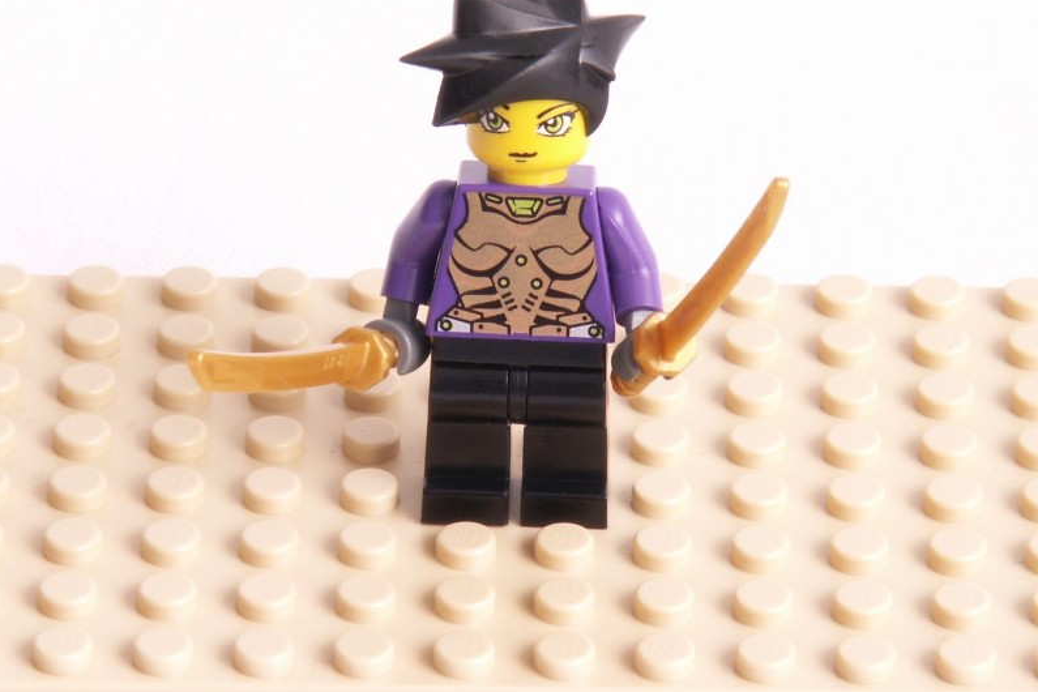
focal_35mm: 179
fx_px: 5161
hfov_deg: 11.5
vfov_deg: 7.7
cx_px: 517
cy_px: 306
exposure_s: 1/1.25
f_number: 8
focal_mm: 28.03
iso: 50
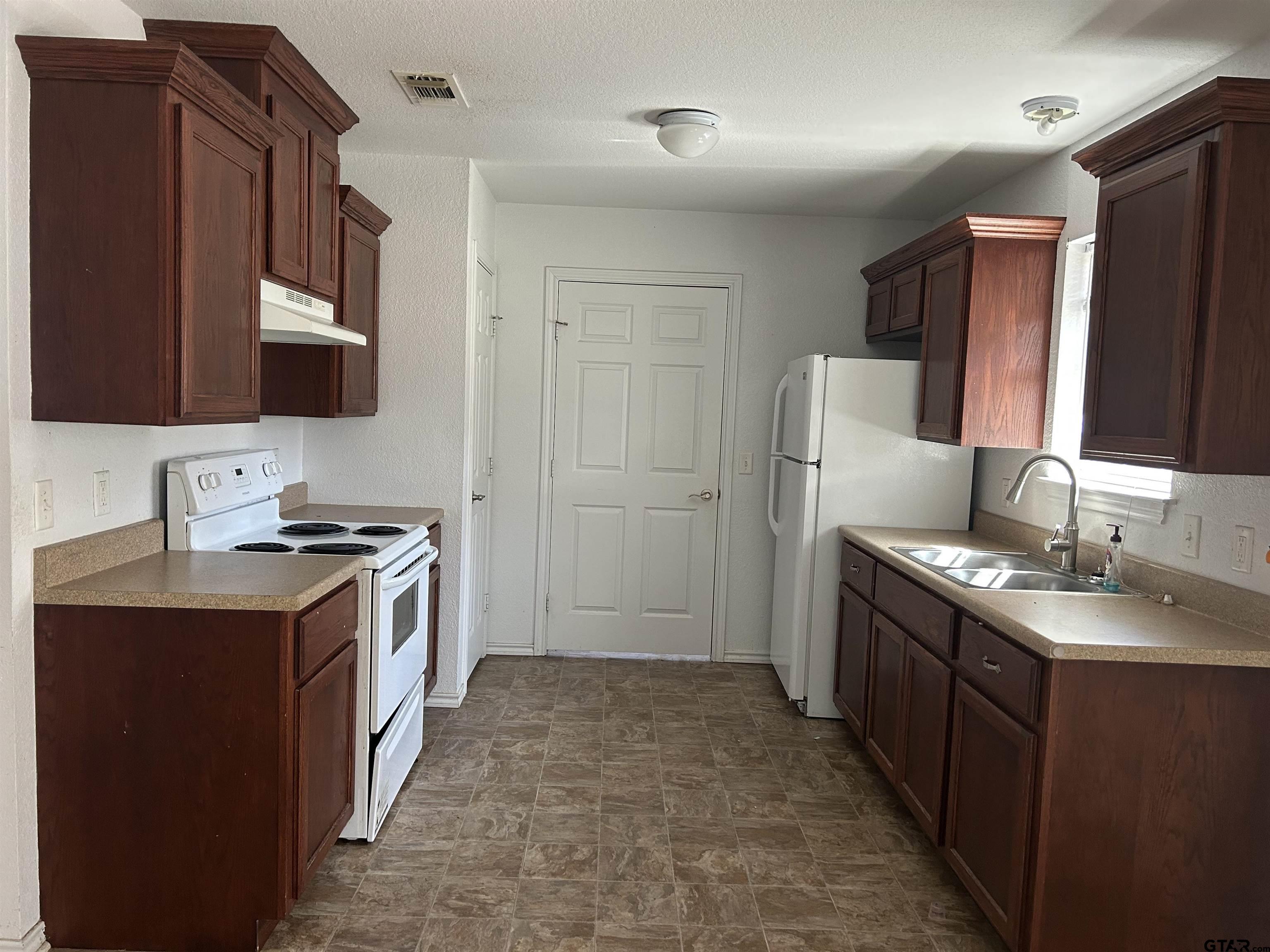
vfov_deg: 53.1
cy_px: 476
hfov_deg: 67.3
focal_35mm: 26
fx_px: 954
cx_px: 635
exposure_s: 1/60
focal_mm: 5.7
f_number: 1.5
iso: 200
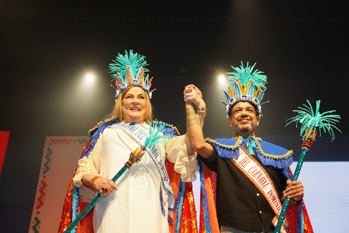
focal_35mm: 48
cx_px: 174
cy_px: 116
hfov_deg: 41.1
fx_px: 465
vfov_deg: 28.1
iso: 640
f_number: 2.8
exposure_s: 1/160
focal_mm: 48
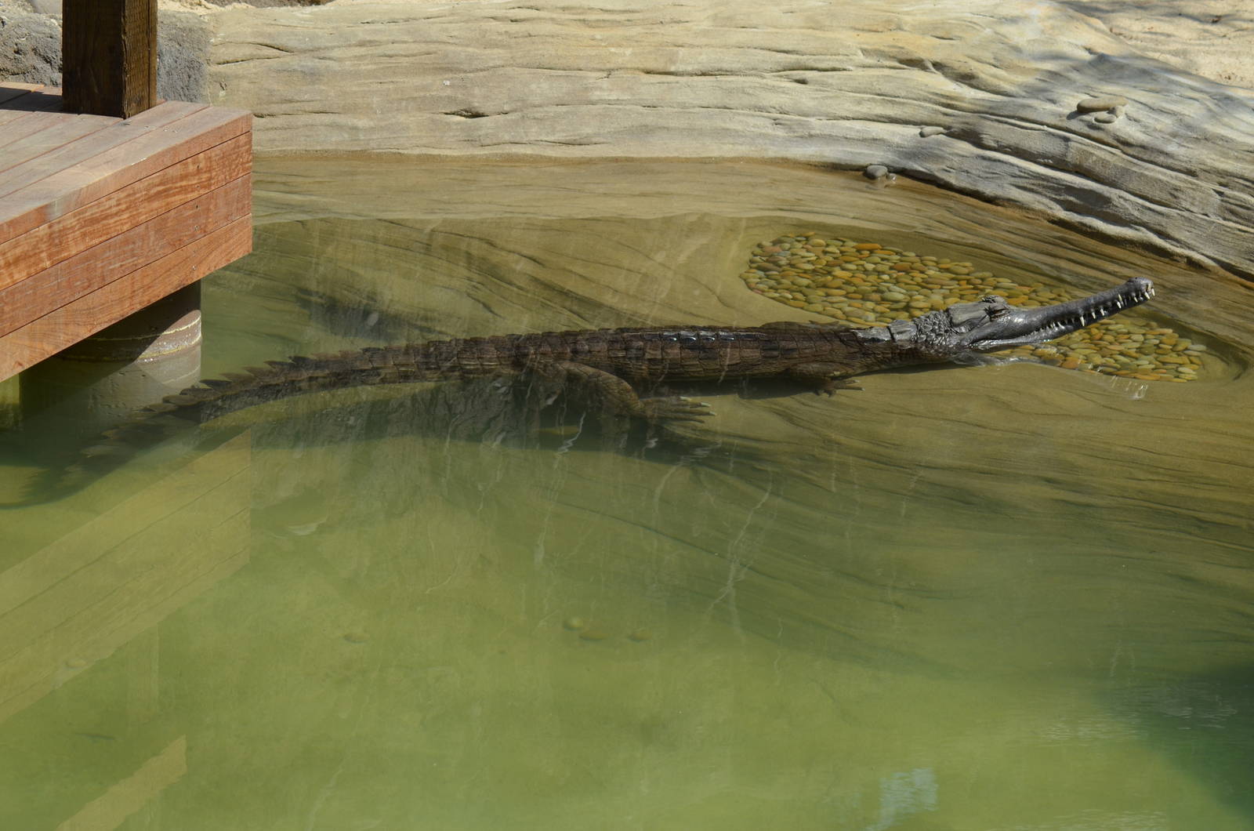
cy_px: 416
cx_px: 627
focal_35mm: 105
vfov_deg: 13.0
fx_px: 3650
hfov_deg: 19.5
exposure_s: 1/640
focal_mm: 70
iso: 200
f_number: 6.3
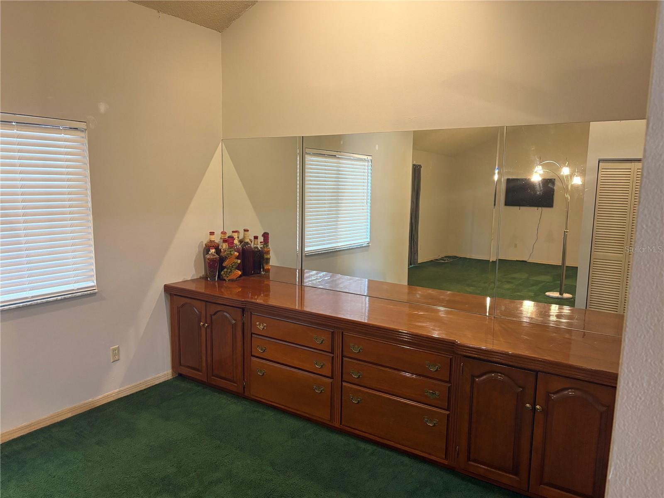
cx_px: 332
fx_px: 499
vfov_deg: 53.1
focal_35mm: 26
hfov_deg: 67.3
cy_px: 249
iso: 320
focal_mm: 5.96
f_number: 1.6
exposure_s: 1/60
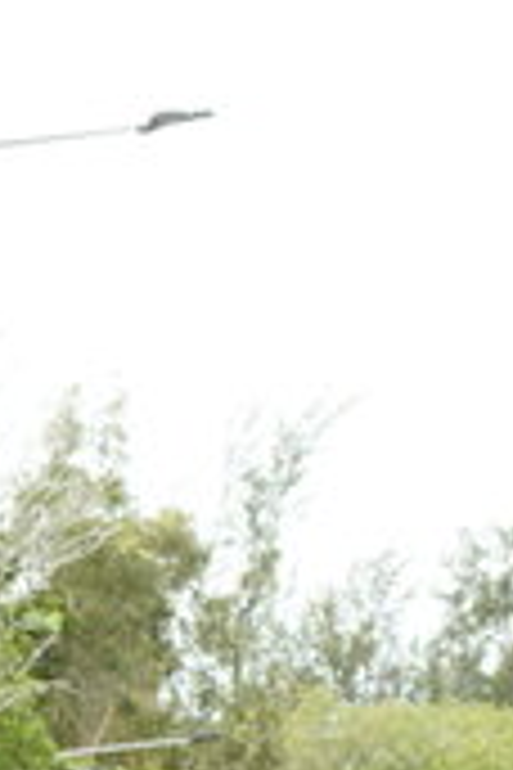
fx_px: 5685
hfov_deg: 5.1
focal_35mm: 266
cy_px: 995
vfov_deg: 7.7
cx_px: -119
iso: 4000
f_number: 2.8
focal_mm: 38
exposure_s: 1/1000
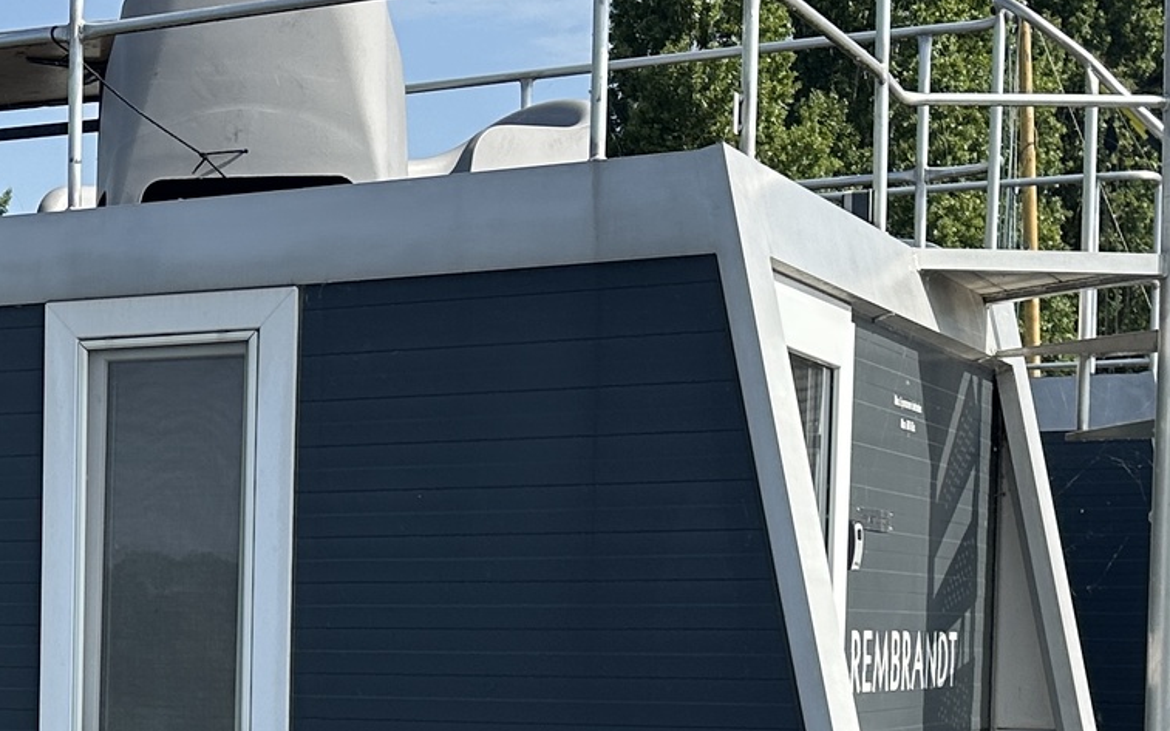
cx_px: -104
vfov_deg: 15.3
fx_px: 2678
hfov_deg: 23.2
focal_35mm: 84
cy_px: 732
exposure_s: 1/4762
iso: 80
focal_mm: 6.86
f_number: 1.78
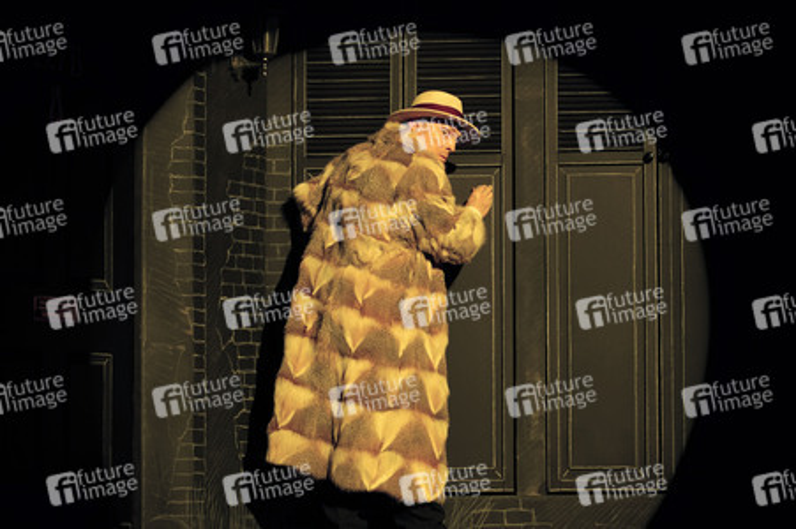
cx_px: 398
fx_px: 2320
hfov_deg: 19.5
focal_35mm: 105
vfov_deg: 13.0
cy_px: 264
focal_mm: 105
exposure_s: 1/400
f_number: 4.5
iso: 2500
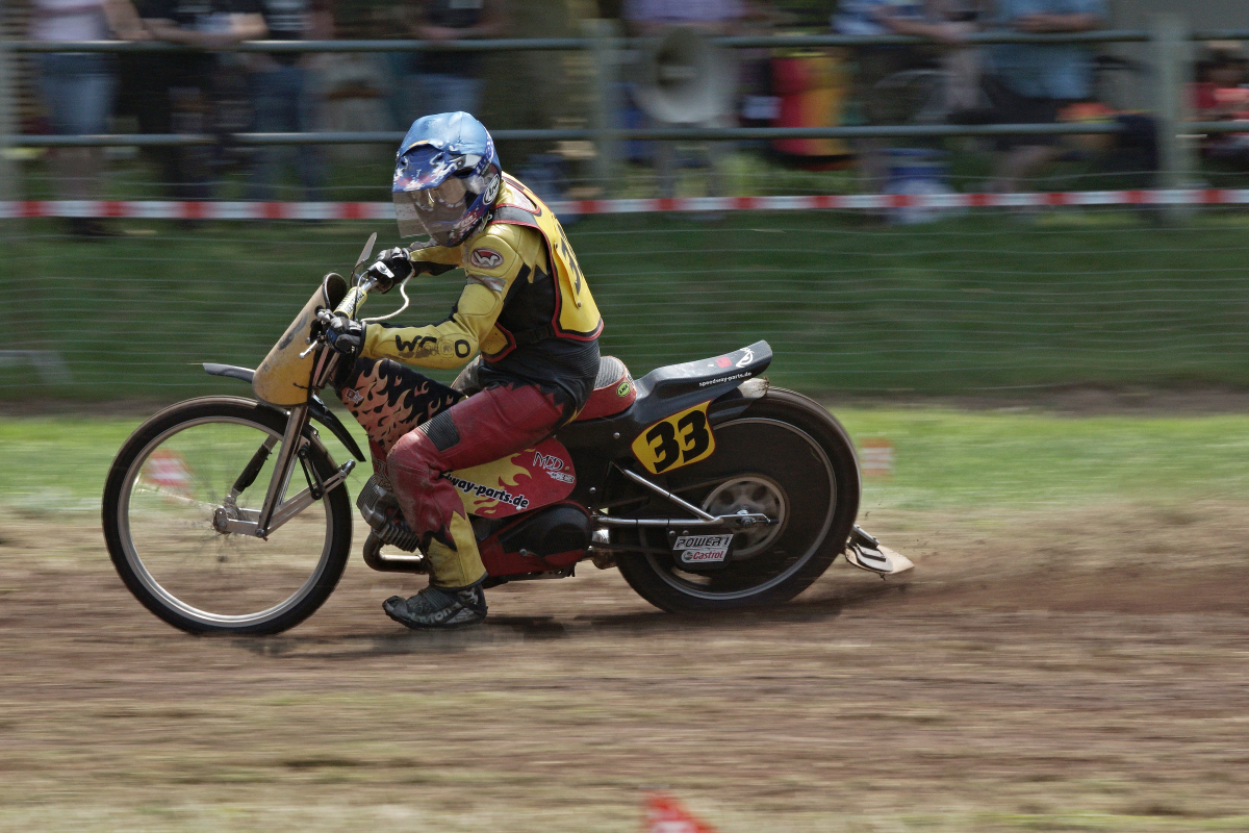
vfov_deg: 3.3
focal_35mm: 420
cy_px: 416
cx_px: 624
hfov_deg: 4.9
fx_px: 14571
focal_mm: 280
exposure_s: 1/250
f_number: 16
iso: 200
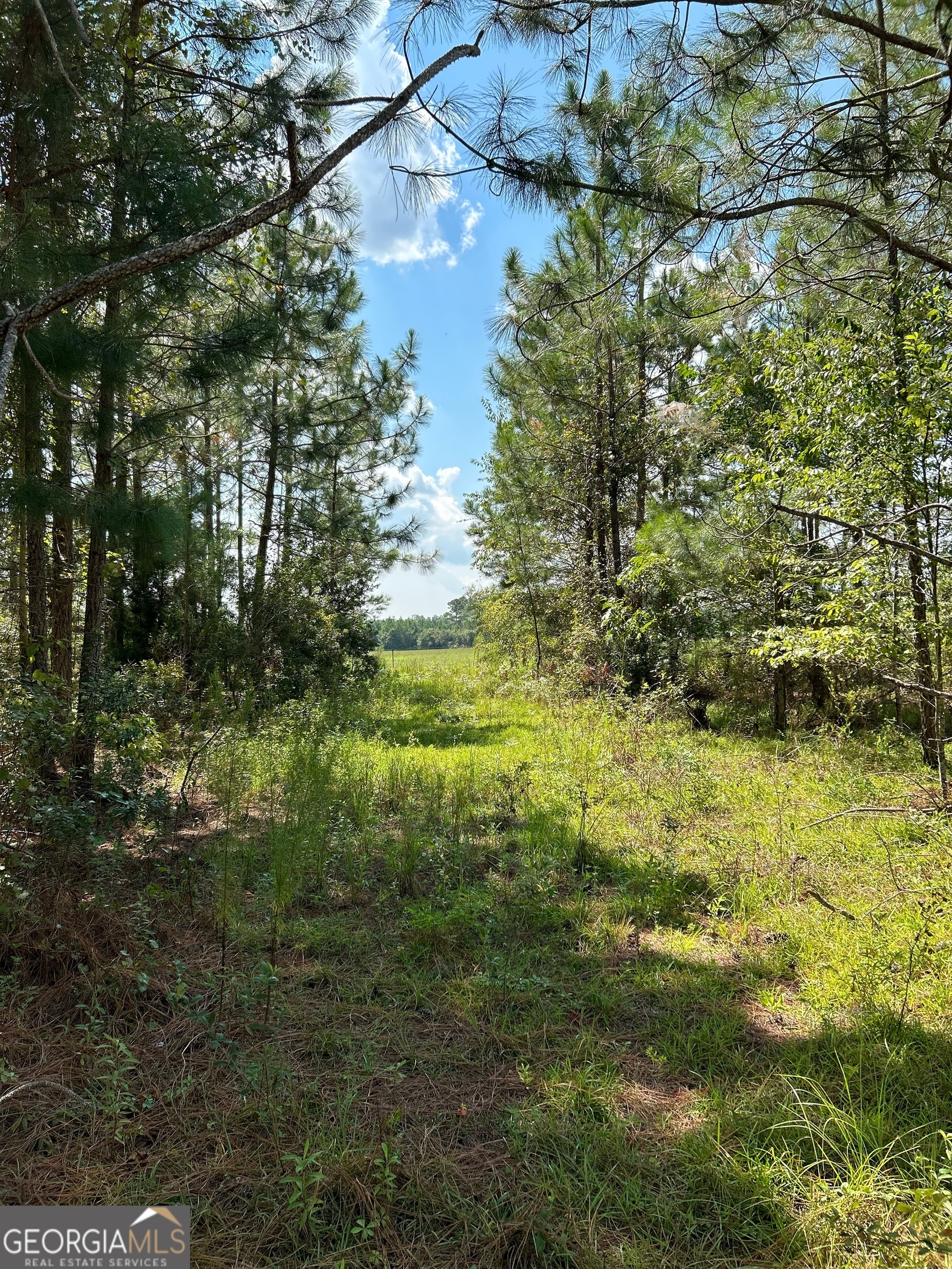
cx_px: 476
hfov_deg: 53.1
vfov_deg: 67.3
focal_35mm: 26
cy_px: 634
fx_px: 953
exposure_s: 1/1901
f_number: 1.5
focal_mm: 5.7
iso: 50
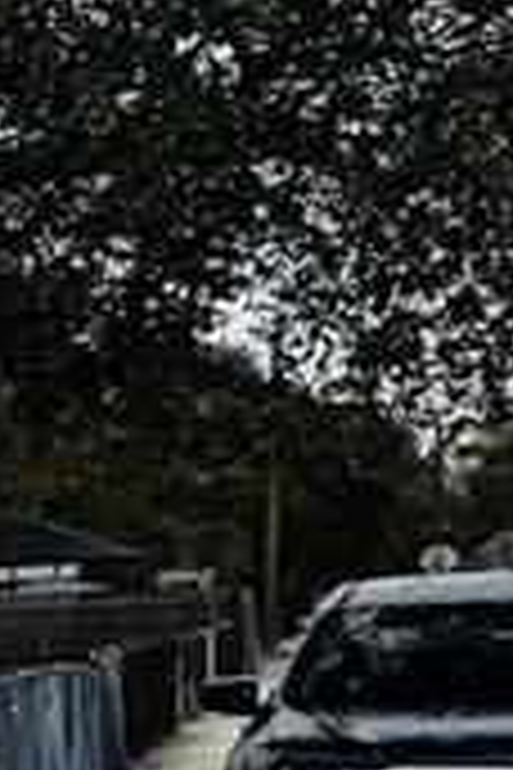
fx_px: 2907
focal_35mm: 136
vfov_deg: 14.6
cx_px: -2430
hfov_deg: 5.5
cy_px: 928
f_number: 2.2
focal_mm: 2.22
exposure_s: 1/932
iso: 40
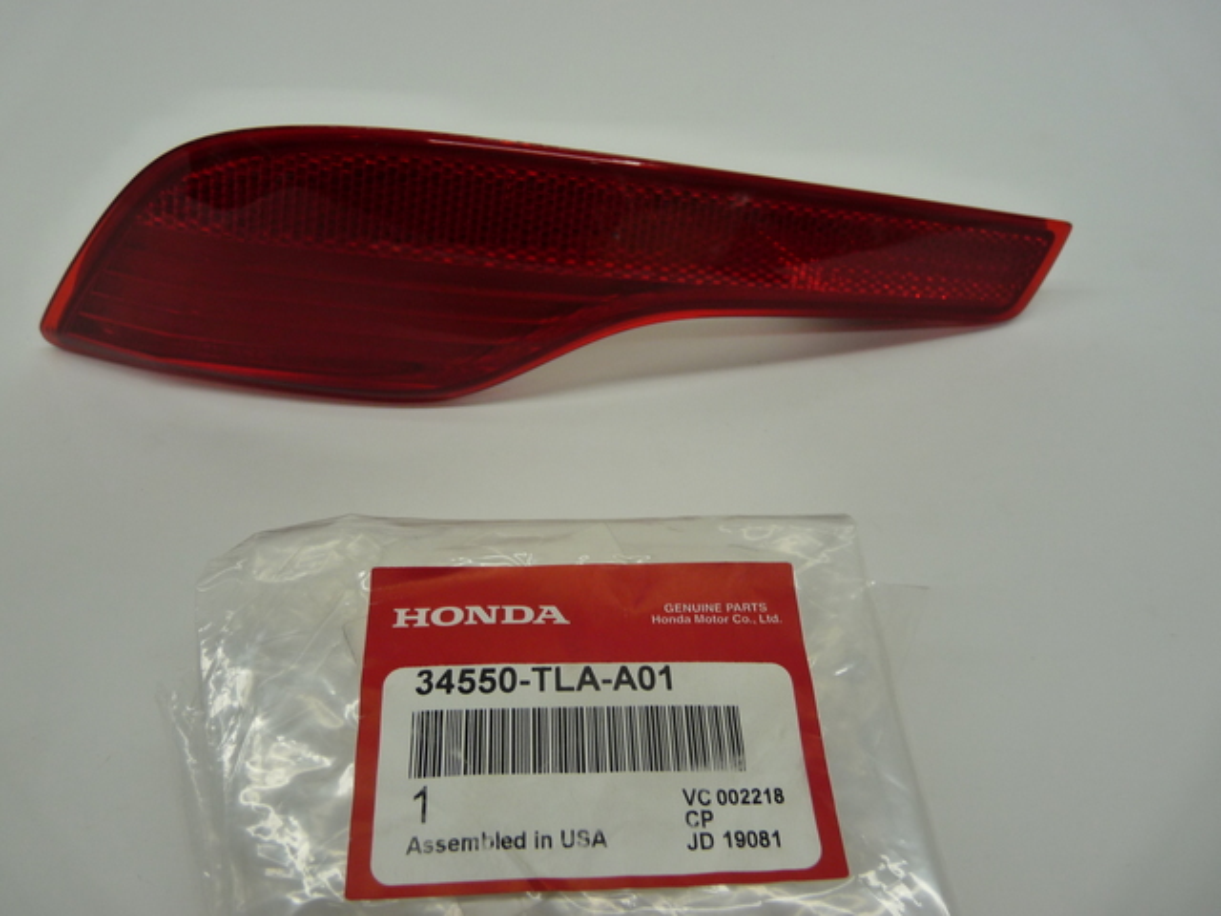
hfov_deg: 65.3
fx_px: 952
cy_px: 458
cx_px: 610
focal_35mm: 27
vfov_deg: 51.4
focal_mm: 4.8
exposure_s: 1/60
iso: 160
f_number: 2.8
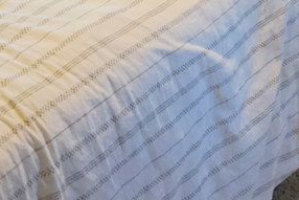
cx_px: 42
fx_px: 1130
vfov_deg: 9.5
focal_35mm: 136
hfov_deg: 14.9
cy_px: -190
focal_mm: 16
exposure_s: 1/60
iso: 2000
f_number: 4
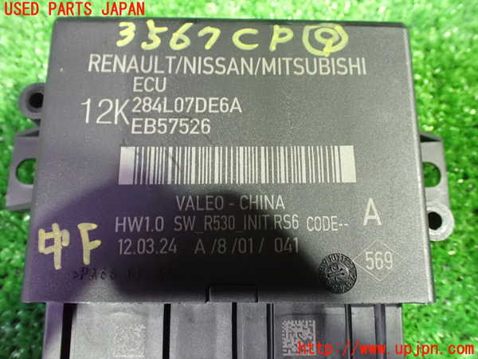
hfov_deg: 60.0
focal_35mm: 30
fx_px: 414
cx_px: 239
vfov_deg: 46.8
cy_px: 180
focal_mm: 5.4
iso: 1600
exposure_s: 1/30
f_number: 2.3
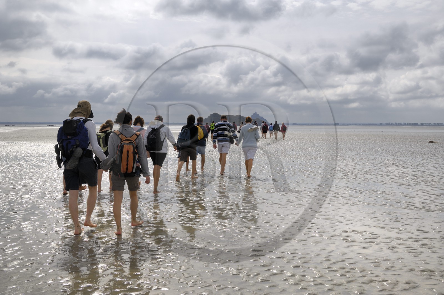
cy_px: 148
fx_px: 462
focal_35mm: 38
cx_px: 222
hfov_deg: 51.3
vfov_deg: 35.4
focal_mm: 25
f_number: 8
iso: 100
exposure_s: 1/400
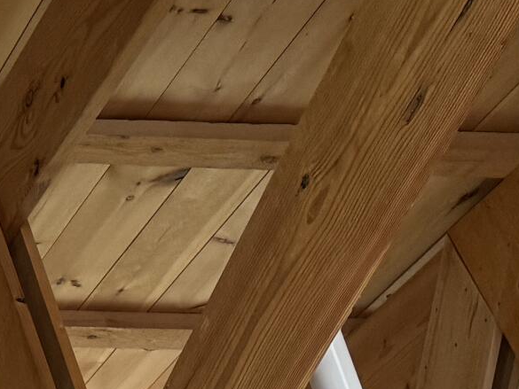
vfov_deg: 10.4
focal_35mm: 123
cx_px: -554
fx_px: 1845
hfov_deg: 13.5
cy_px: 944
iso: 160
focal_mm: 6.76
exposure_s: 1/121
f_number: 1.78
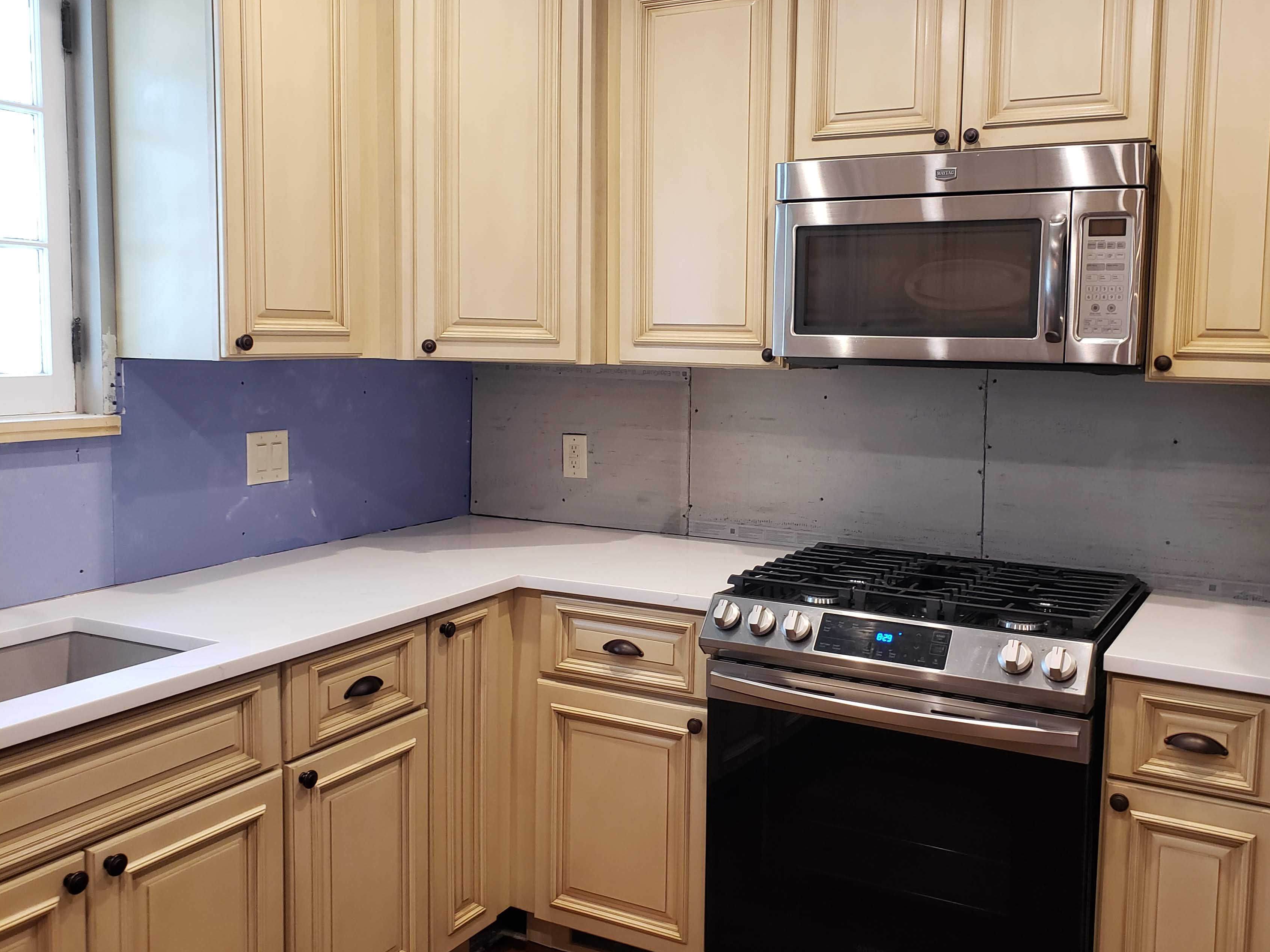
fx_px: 1137
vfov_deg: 45.3
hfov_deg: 58.0
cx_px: 748
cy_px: 409
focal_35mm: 31
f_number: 2.4
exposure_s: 1/30
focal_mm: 4.3
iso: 320
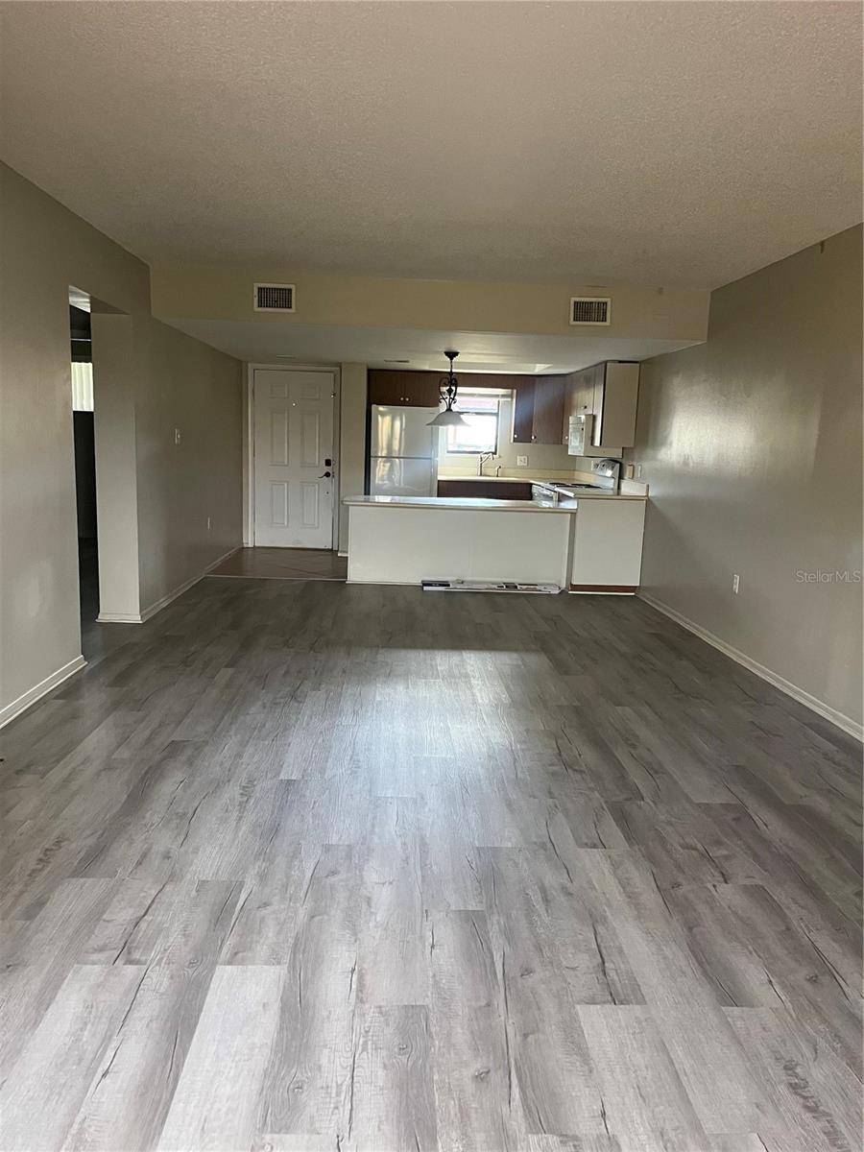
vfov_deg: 67.3
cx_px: 432
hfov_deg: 53.1
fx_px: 865
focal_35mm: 26
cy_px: 576
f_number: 1.6
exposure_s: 1/60
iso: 320
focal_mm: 5.1
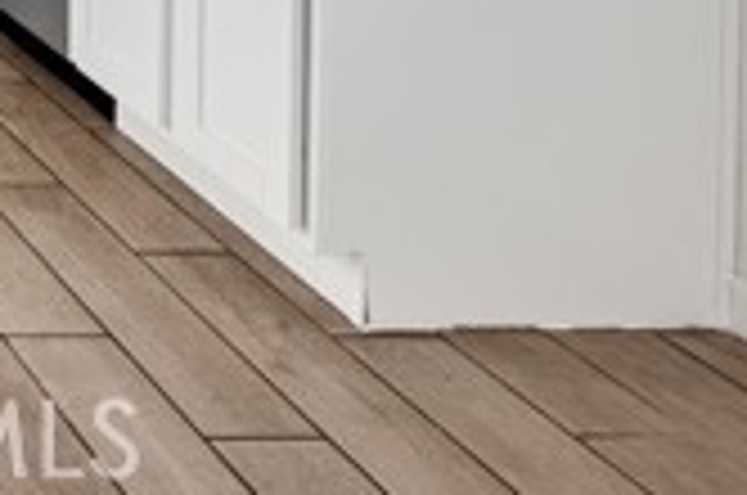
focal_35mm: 58
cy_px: -454
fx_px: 1201
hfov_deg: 21.1
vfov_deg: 17.6
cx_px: -639
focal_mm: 15
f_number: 9
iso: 250
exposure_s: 1/50
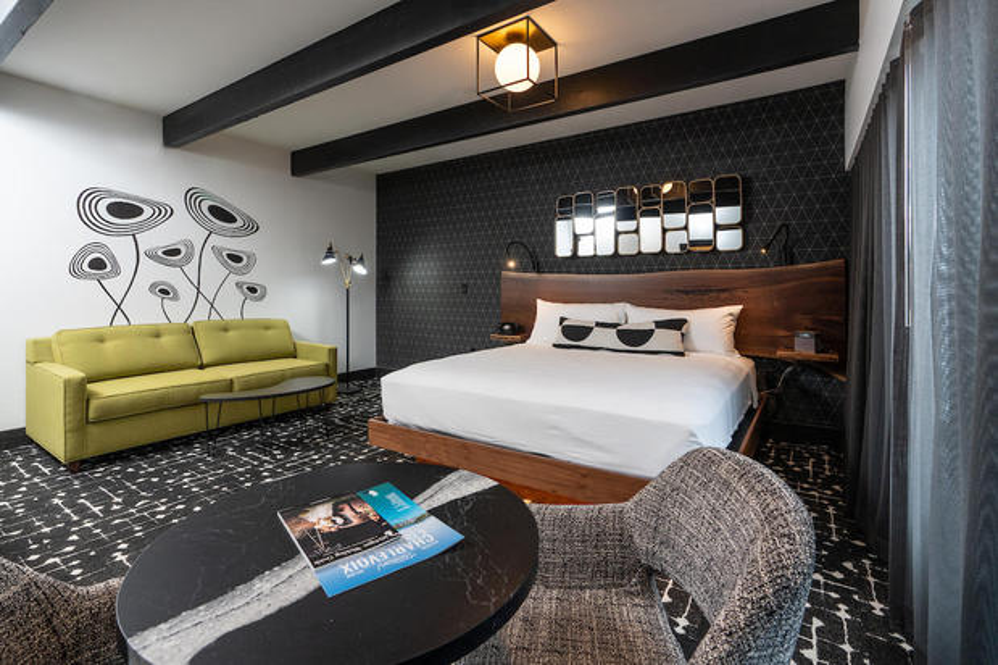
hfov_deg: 96.8
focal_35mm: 16
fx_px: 443
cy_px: 332
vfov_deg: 73.7
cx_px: 499
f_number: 10
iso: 500
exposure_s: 1/15
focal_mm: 16
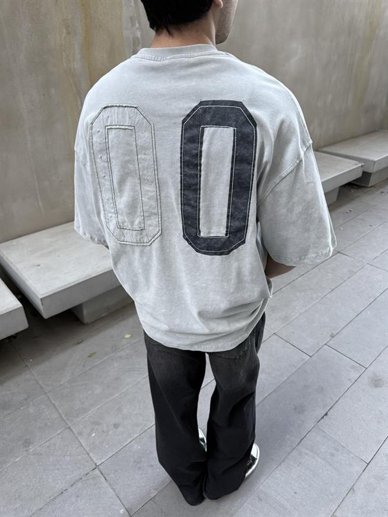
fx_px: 359
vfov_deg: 71.6
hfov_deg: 56.8
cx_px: 194
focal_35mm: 24
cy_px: 258
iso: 200
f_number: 1.78
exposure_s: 1/101
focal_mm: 6.76
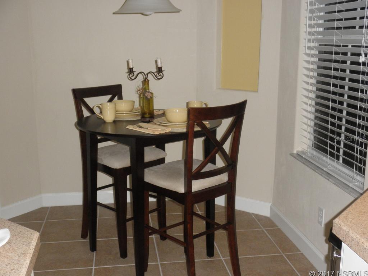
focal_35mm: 44
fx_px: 468
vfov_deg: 32.9
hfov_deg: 42.9
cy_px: 138
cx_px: 184
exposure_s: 1/80
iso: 250
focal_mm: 7.9
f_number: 3.4
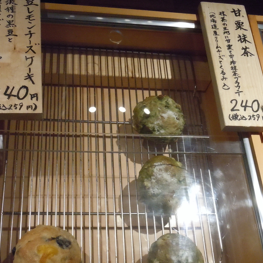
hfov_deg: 36.1
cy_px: 149
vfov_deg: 36.0
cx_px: 125
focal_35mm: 47
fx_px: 404
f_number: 4
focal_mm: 5.9
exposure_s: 1/100
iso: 800
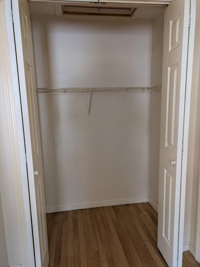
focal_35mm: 25
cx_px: 100
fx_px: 192
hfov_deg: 54.9
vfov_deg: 69.4
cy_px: 134
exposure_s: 1/120
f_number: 1.89
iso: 332
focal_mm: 5.43
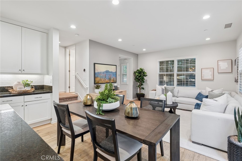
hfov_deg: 96.8
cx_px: 121
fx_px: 107
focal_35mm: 16
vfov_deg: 73.7
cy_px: 80
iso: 400
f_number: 9
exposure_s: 1/4
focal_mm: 16
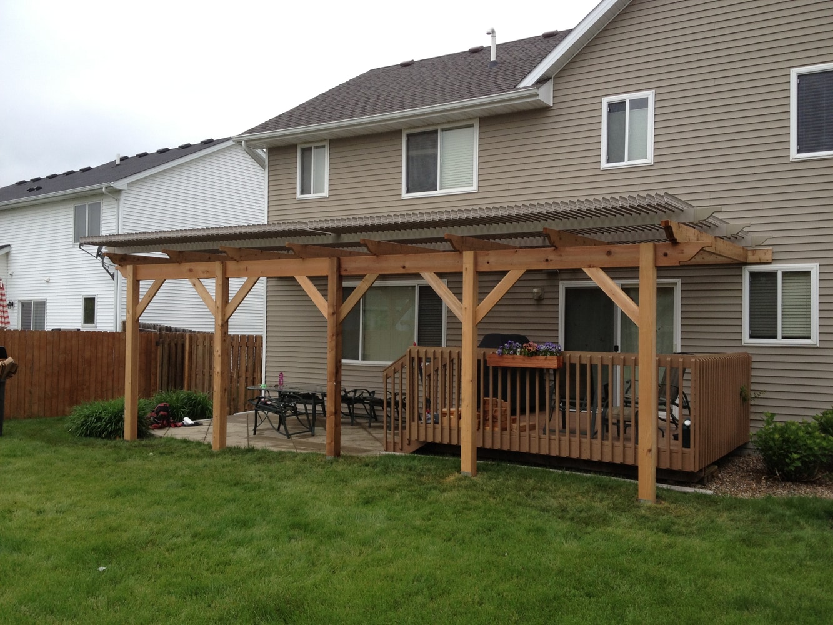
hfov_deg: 52.6
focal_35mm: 35
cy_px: 312
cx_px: 416
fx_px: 842
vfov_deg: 40.7
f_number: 2.4
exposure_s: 1/620
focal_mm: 4.28
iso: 50
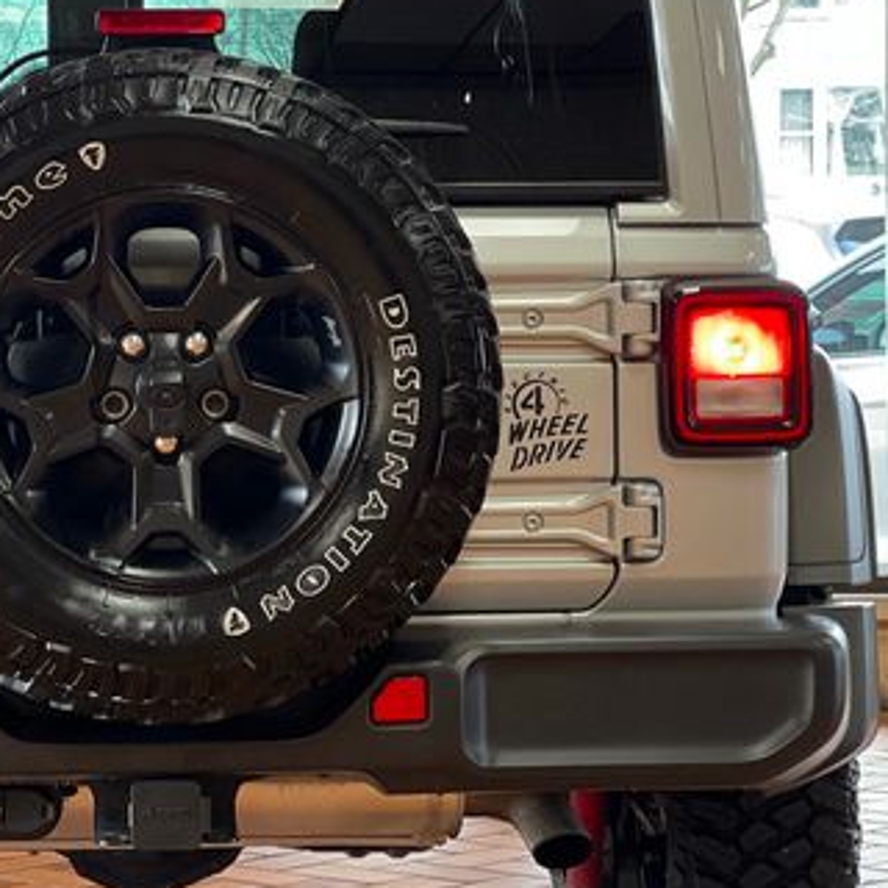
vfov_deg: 12.8
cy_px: 364
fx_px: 3947
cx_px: 189
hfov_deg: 12.8
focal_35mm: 136
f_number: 2.8
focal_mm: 9
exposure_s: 1/40
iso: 200
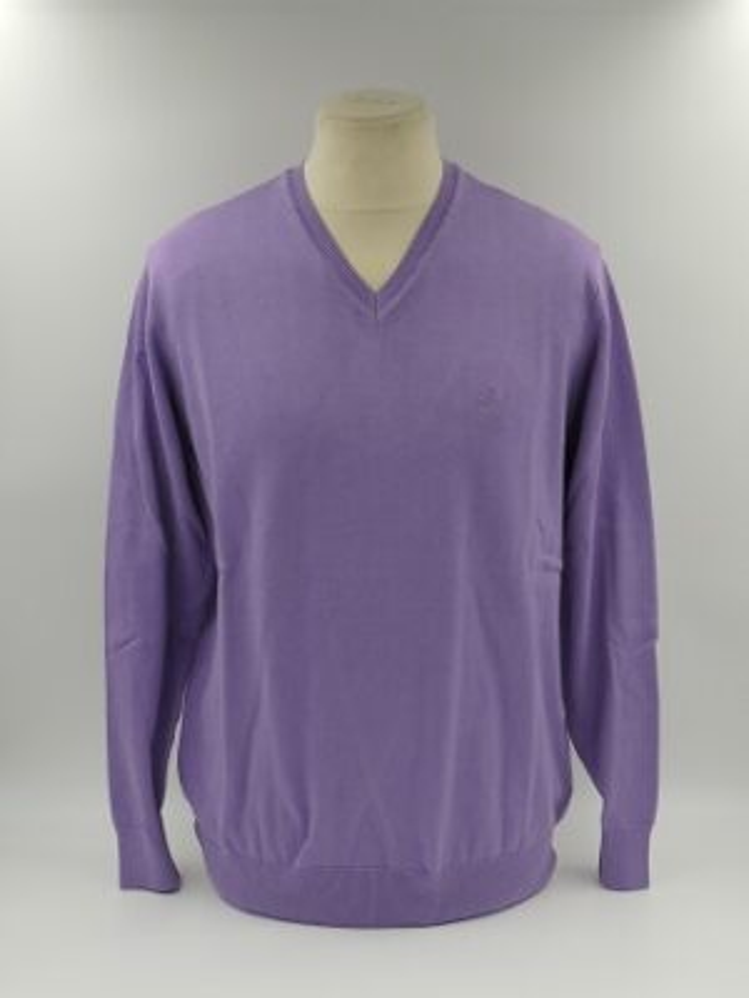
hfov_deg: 36.0
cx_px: 374
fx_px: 1154
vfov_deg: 46.8
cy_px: 499
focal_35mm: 40
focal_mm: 7.1
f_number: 3.3
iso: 100
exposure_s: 1/100
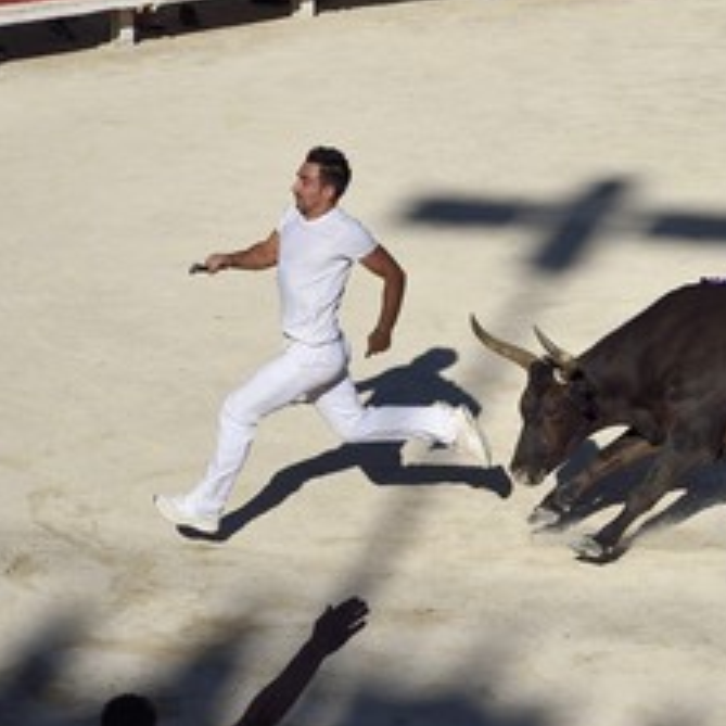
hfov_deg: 9.1
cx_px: 628
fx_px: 4556
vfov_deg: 9.1
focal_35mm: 192
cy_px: 326
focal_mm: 120
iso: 400
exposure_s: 1/1600
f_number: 10
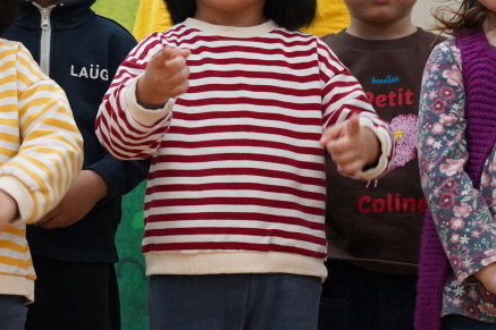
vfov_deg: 11.3
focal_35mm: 119
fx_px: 1639
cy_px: -46
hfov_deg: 16.8
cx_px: -18
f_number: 5.6
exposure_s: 1/125
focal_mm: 40
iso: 2500
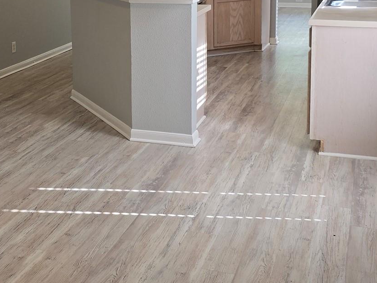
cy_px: 30
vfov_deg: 24.9
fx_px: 621
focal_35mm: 57
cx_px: 127
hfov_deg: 33.5
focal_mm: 6.3
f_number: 1.7
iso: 50
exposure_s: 1/120
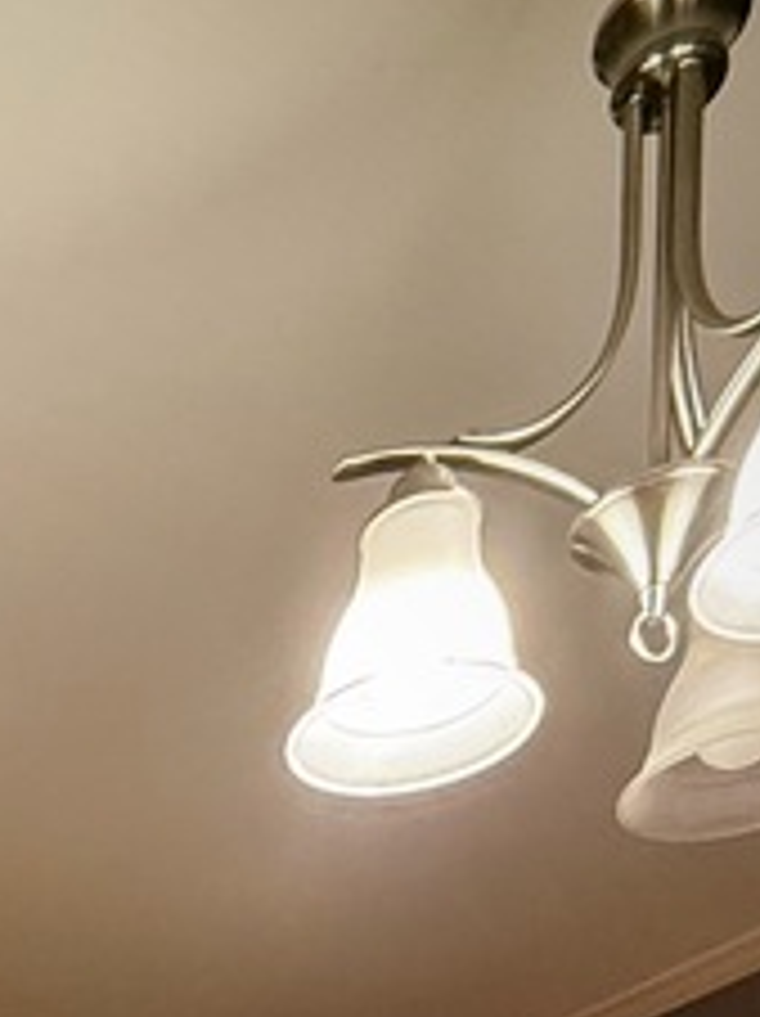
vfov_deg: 19.3
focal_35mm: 67
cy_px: 1958
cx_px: -387
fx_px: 1965
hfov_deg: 19.1
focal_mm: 2.22
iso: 400
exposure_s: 1/60
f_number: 2.2
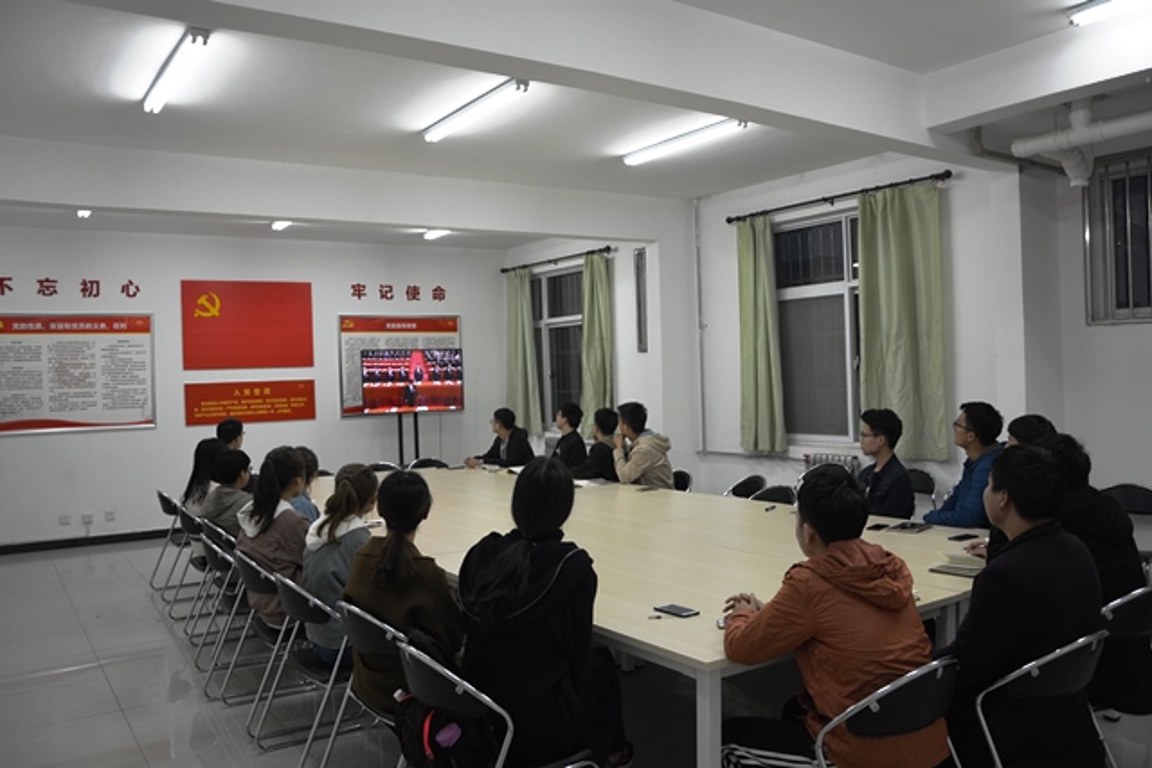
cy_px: 384
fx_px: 864
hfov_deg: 67.4
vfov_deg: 48.0
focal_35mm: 27
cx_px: 576
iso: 320
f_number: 3.5
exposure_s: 1/50
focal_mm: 18
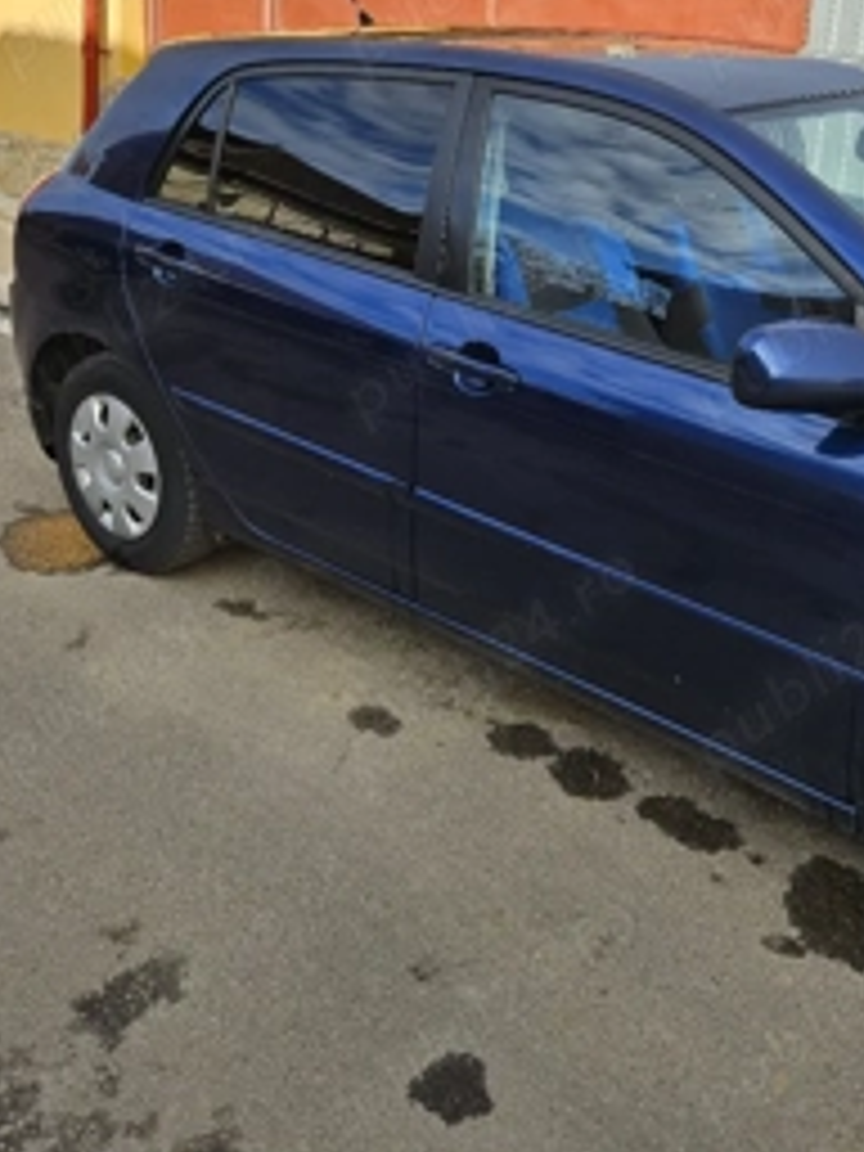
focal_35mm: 36
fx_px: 1198
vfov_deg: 50.2
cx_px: 580
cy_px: 364
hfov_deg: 39.2
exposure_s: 1/1000
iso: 25
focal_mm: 5.4
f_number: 1.8
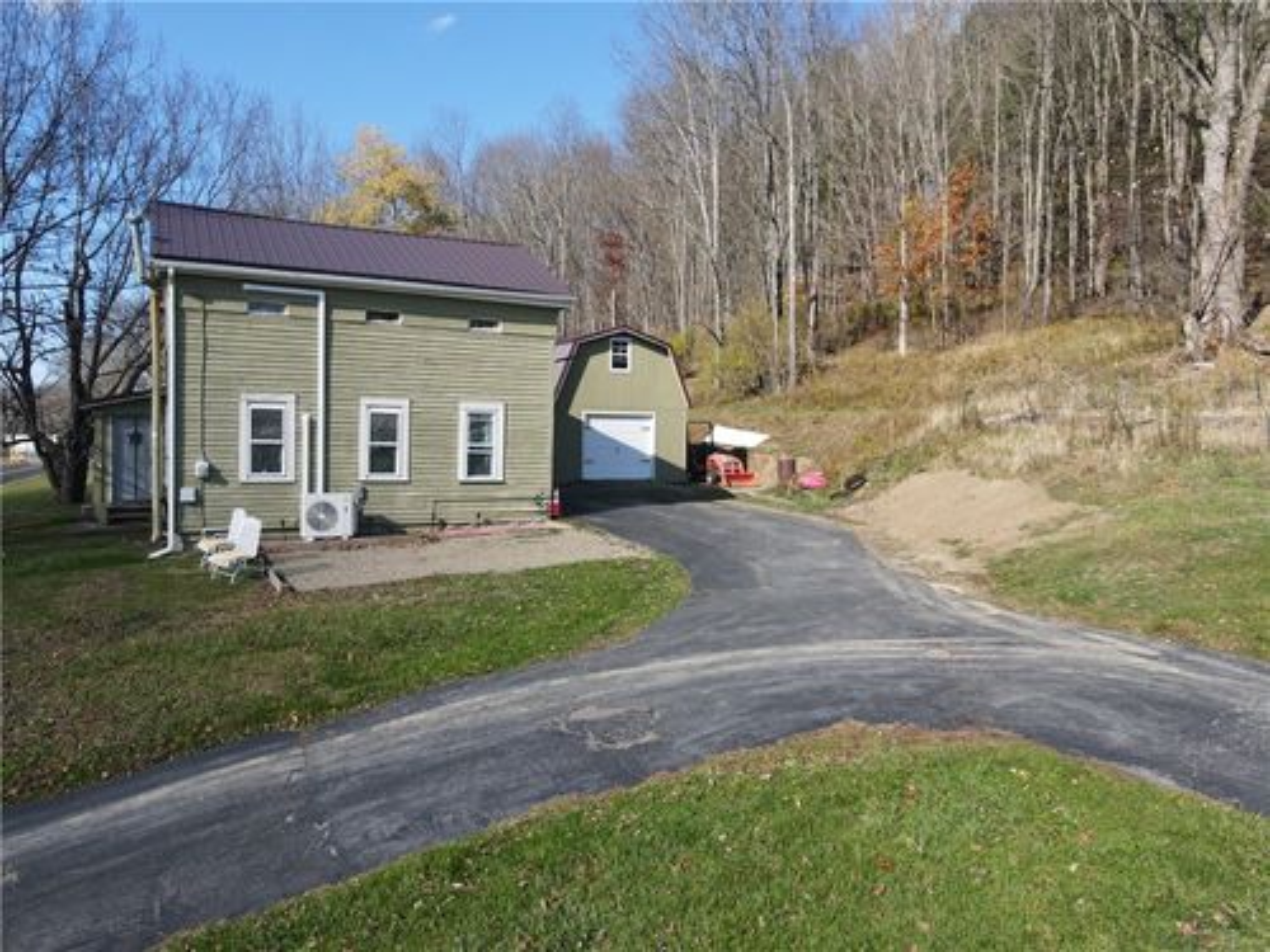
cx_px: 635
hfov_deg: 71.6
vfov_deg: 56.8
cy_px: 476
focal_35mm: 24
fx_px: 881
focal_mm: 4.5
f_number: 2.8
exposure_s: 1/350
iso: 100
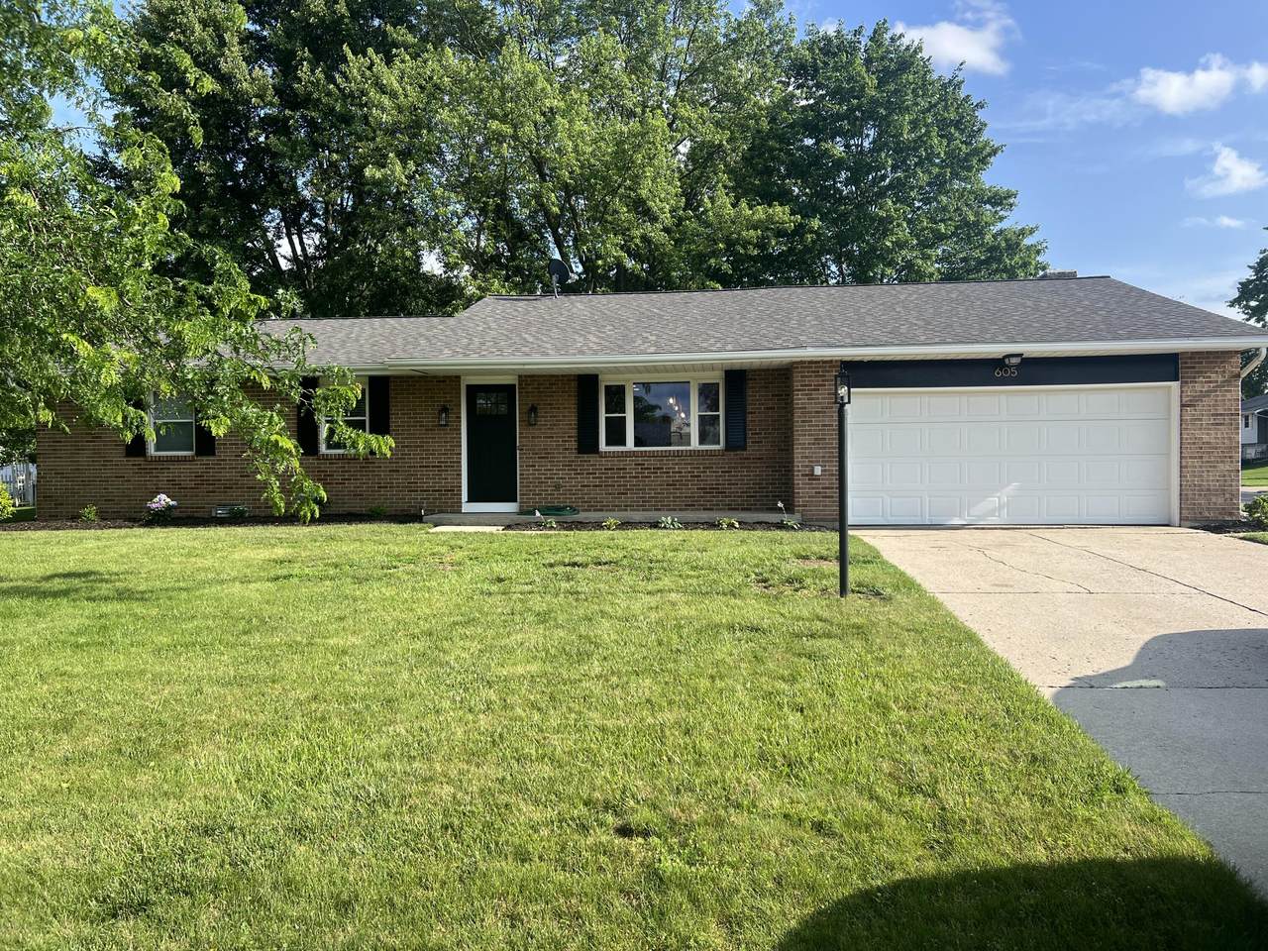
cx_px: 634
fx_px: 952
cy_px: 476
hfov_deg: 67.3
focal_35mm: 26
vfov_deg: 53.1
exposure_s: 1/1838
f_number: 1.5
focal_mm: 5.7
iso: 50
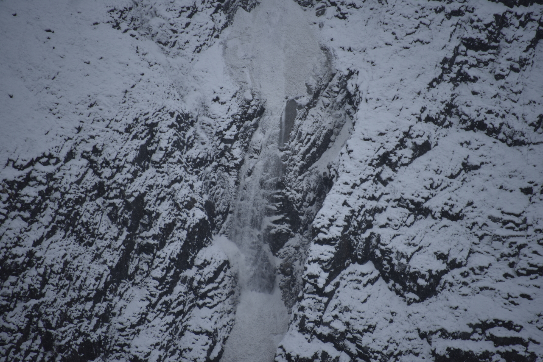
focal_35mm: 300
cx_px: 272
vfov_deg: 4.6
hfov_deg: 6.9
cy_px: 181
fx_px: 4526
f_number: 5.6
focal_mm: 300
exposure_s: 1/640
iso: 280
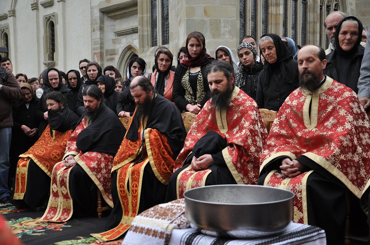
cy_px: 122
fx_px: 462
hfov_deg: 43.7
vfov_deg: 29.8
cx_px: 185
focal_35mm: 45
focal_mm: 30
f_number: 8
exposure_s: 1/3200
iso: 800
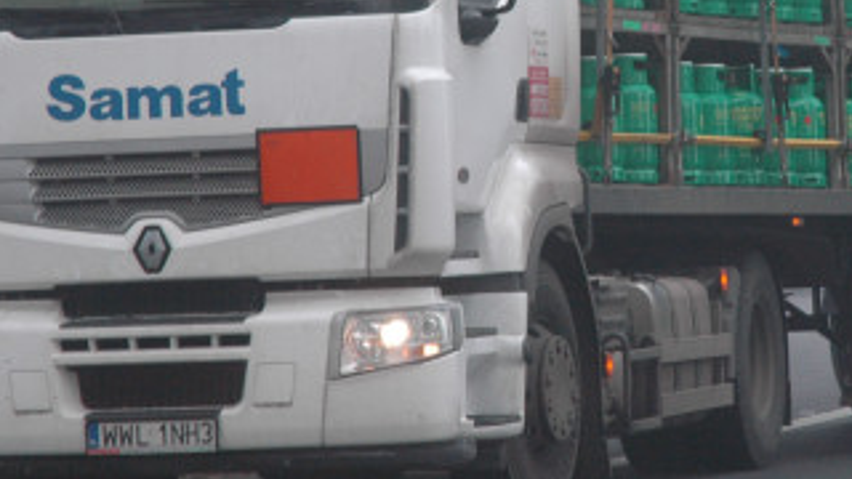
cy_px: 55
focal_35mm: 206
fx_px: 4654
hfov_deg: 10.4
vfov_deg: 5.9
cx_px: 687
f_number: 6.3
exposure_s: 1/125
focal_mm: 70
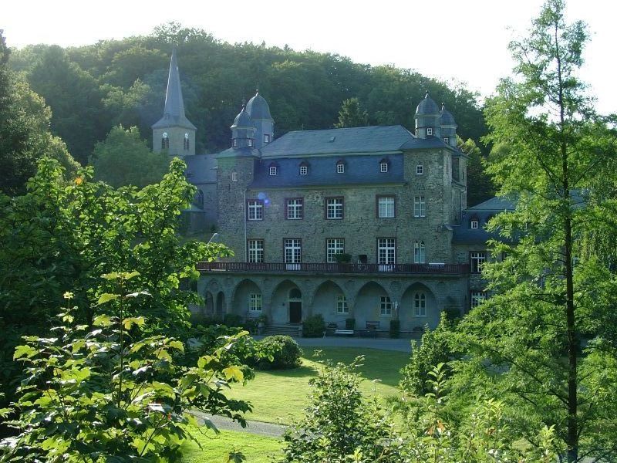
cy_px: 232
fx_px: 802
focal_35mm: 45
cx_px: 308
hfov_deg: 42.1
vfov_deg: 32.2
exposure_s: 1/142
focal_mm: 9.29
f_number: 4
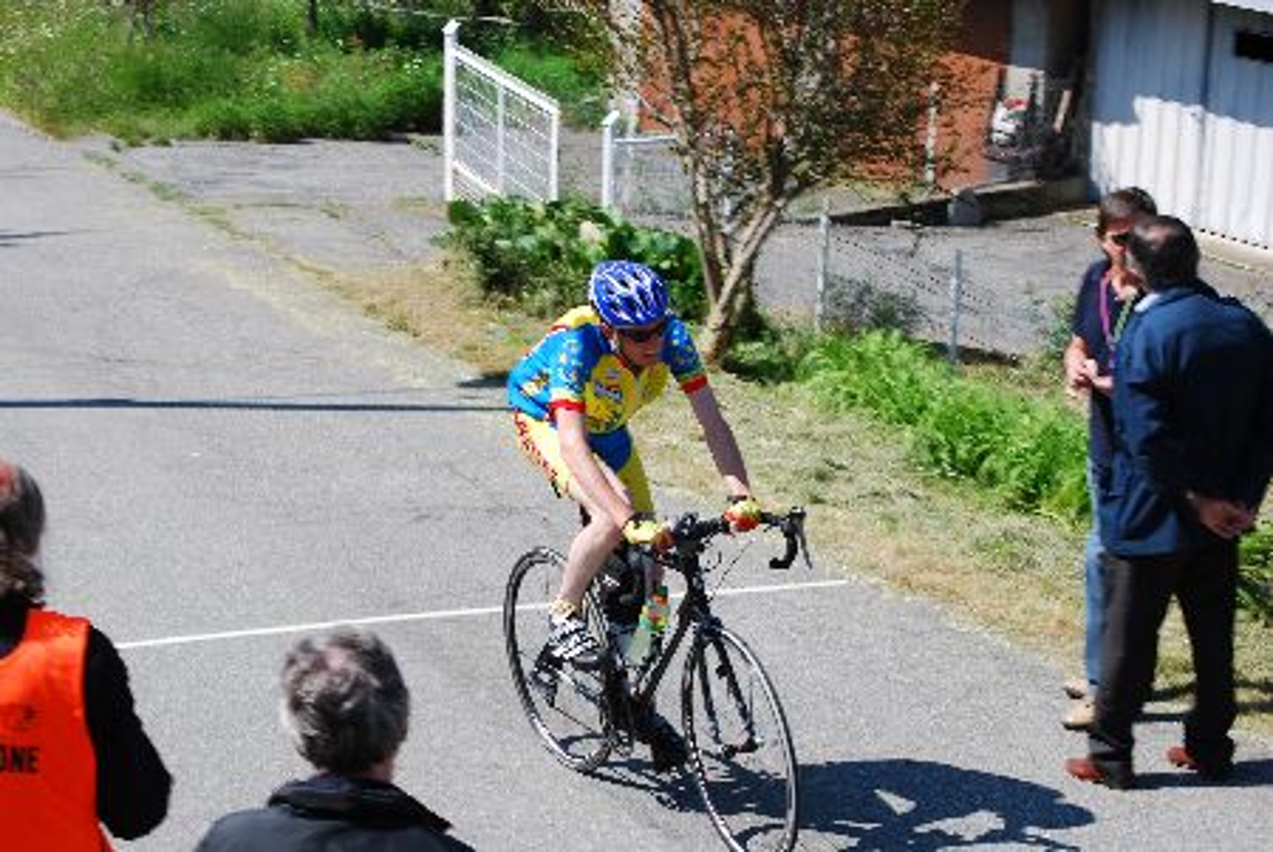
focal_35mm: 82
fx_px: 2920
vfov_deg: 16.6
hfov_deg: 24.6
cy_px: 426
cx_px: 636
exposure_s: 1/125
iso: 100
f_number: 10
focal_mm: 55
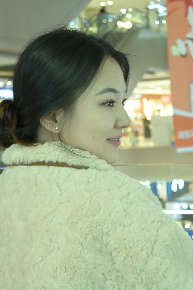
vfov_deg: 27.0
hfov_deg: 18.2
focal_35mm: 75
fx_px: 603
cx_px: 96
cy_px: 145
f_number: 6.3
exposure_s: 1/13
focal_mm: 50
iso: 500
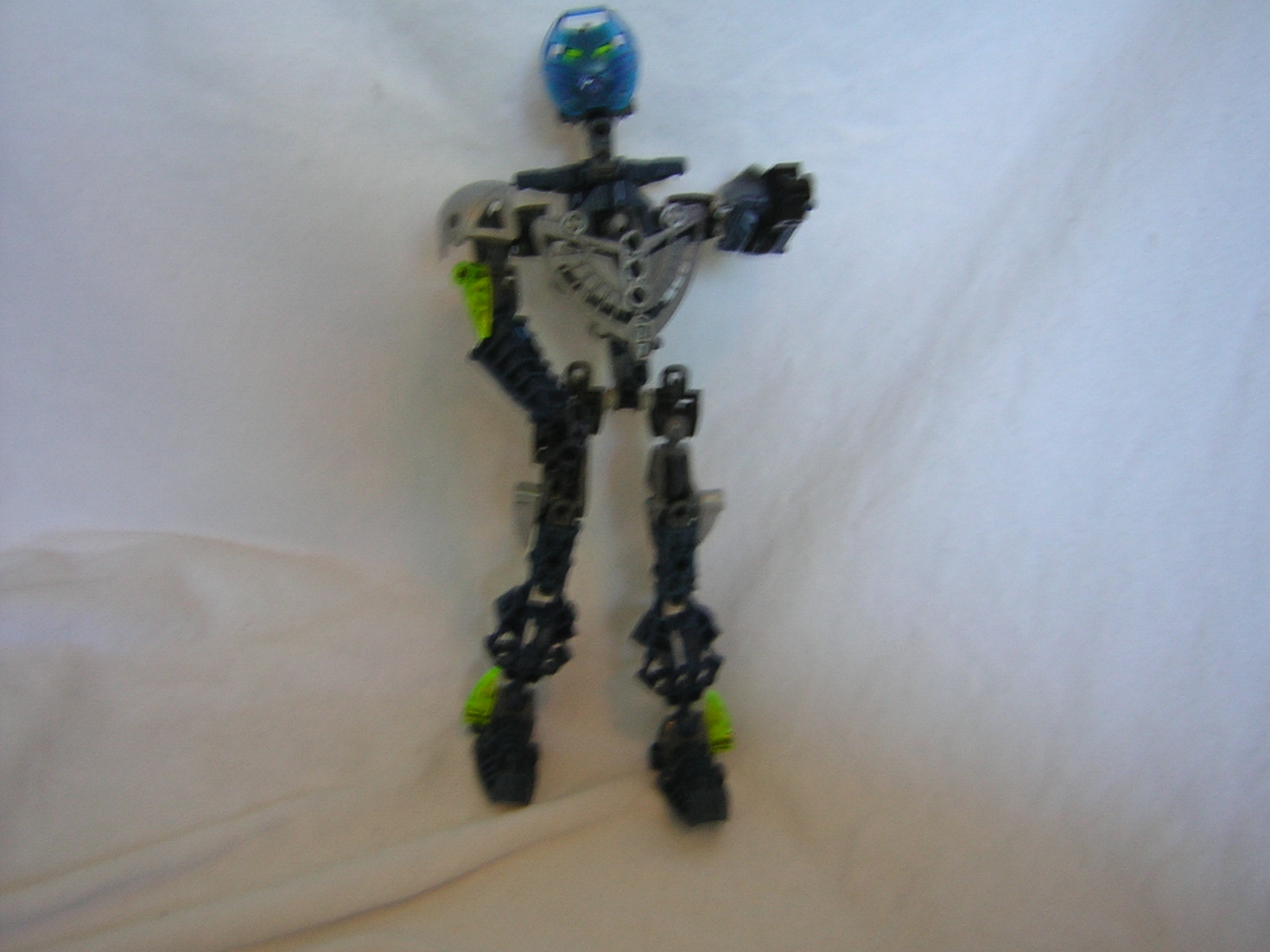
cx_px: 635
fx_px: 1468
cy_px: 476
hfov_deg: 46.8
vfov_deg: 36.0
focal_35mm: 40
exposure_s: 1/7.4
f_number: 2.7
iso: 50
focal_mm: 5.2
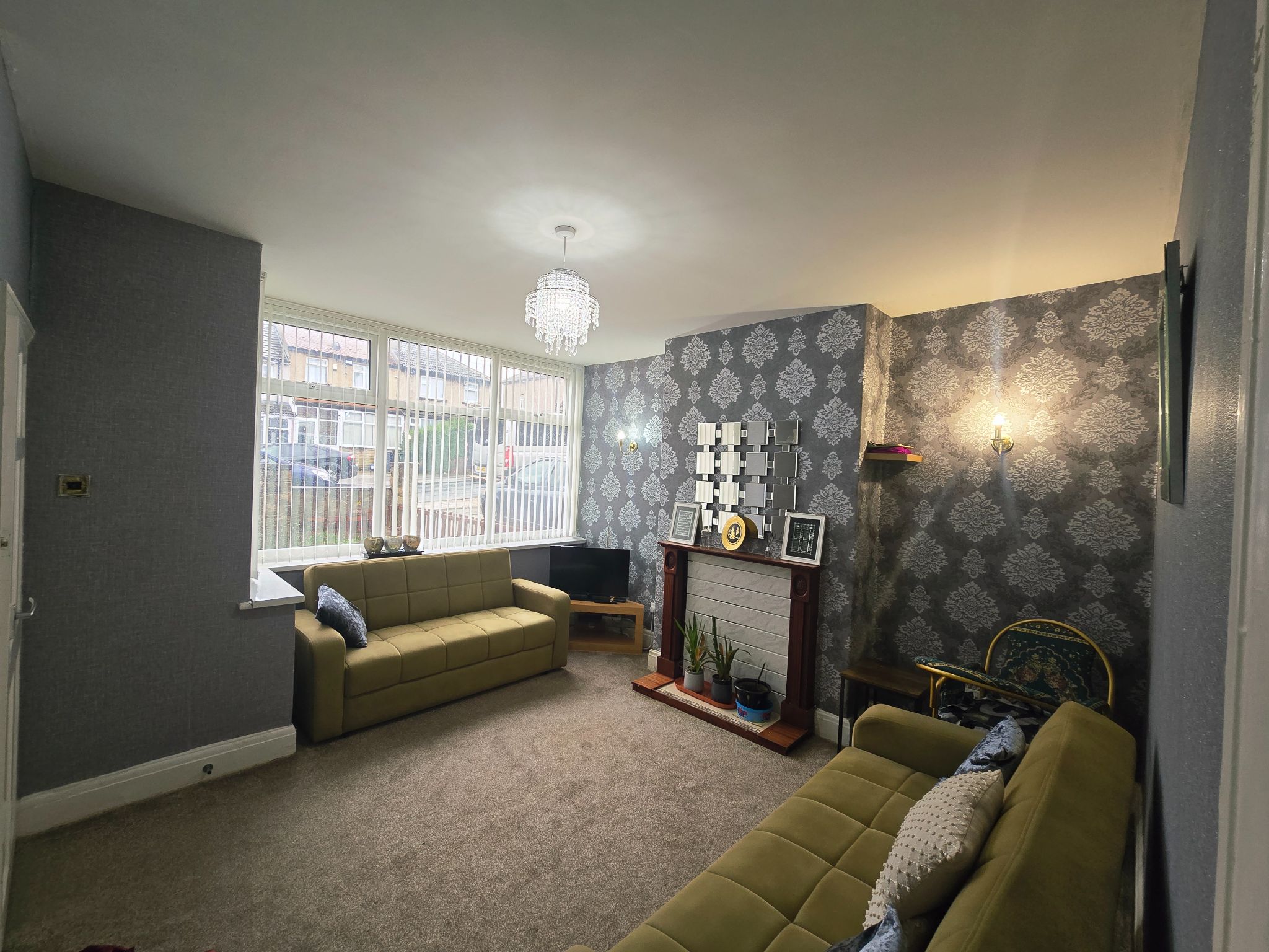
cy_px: 476
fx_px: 477
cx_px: 634
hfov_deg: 106.2
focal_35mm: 13
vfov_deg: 89.9
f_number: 2.2
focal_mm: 2.2
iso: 125
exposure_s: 1/50
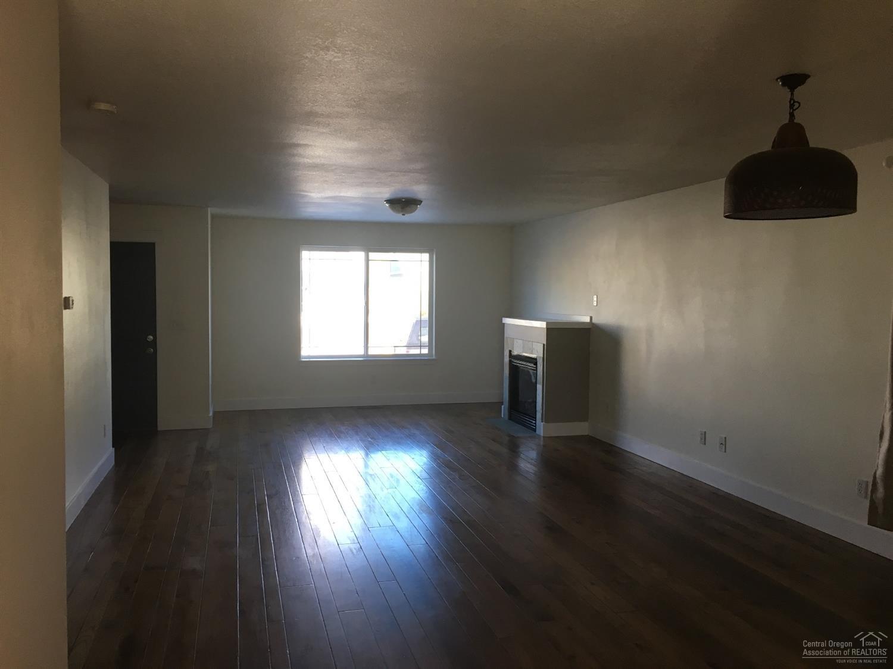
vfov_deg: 48.2
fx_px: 748
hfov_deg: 61.7
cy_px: 334
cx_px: 446
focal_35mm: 29
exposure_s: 1/30
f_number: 2.2
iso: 25
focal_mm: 4.15
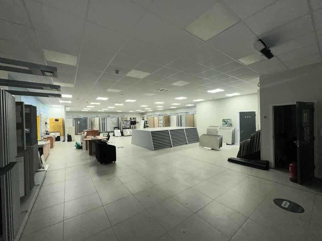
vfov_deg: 85.7
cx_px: 161
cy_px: 120
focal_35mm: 14
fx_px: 130
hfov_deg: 102.1
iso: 100
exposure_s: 1/100
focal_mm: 2.22
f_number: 2.2
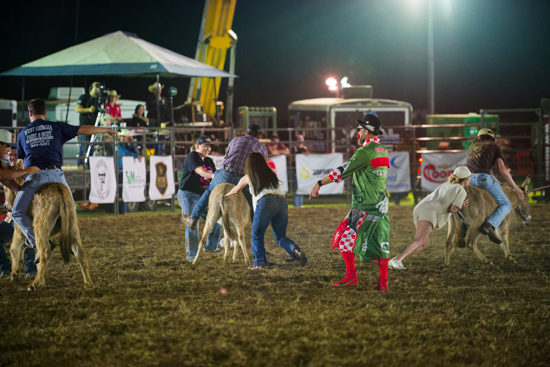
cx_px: 275
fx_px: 2597
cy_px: 184
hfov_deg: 12.1
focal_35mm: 170
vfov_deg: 8.1
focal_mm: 170
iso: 6400
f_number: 2.8
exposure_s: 1/500
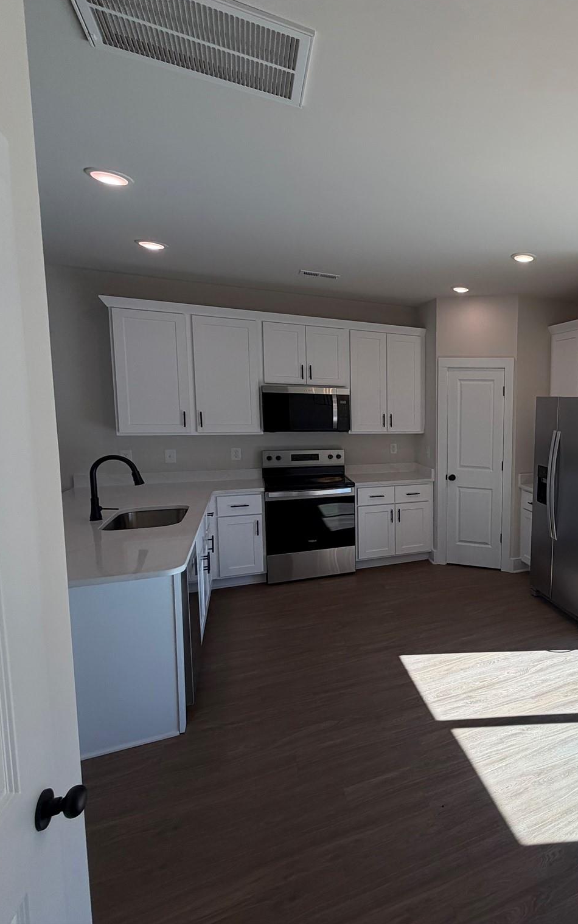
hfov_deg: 50.9
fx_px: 504
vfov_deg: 85.1
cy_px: 458
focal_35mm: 20
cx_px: 547
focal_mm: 2.22
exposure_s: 1/416
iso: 64
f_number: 2.2
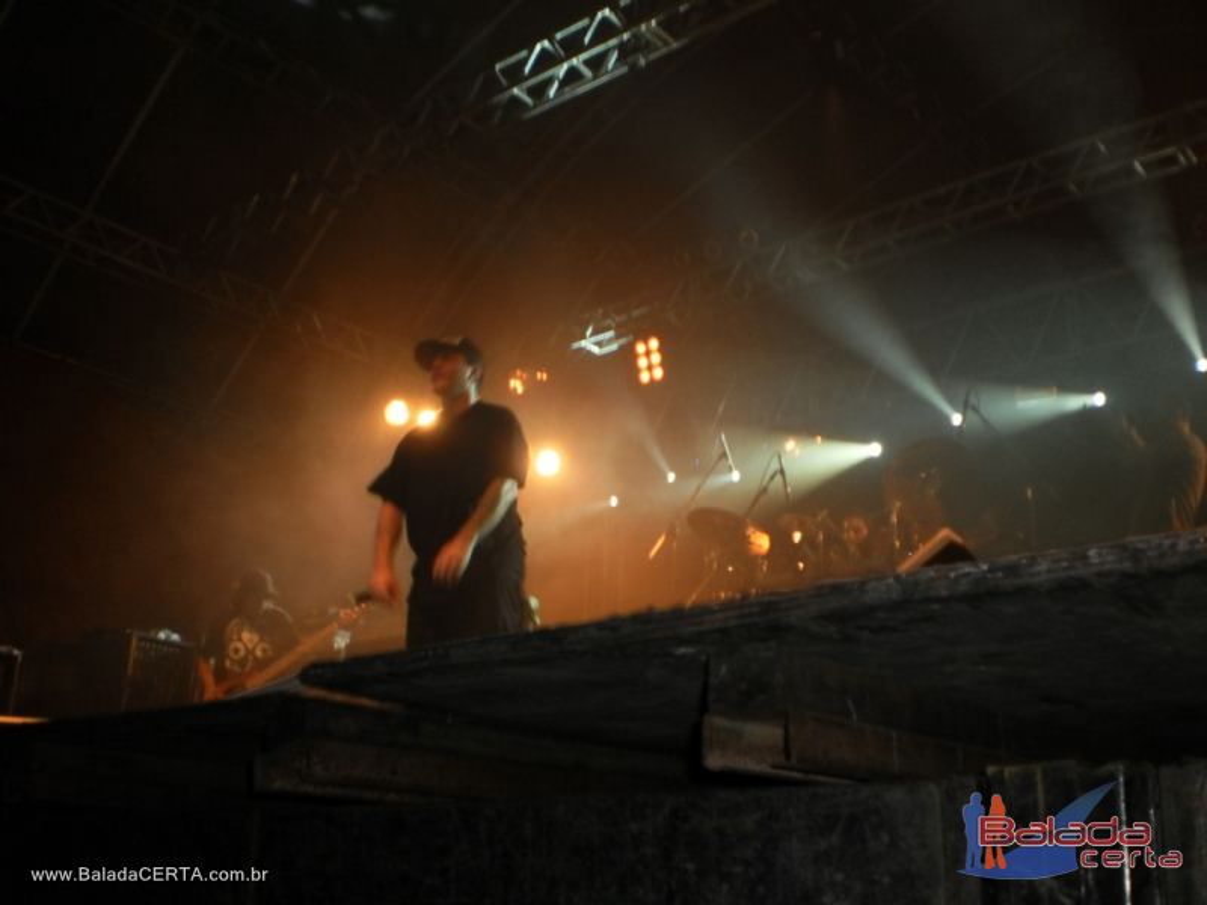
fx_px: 1255
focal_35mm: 36
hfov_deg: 51.4
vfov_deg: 39.7
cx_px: 604
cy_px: 452
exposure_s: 1/30
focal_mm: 6.3
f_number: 3.1
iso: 125
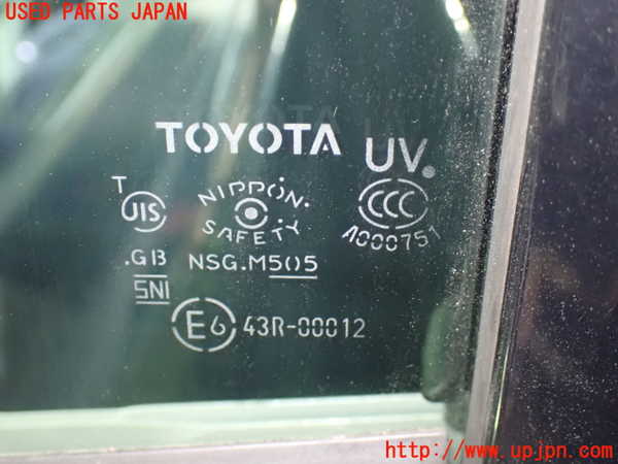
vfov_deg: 30.9
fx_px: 839
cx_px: 309
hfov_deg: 40.4
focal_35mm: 47
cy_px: 232
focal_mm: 8.4
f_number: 3.1
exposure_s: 1/30
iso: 1600
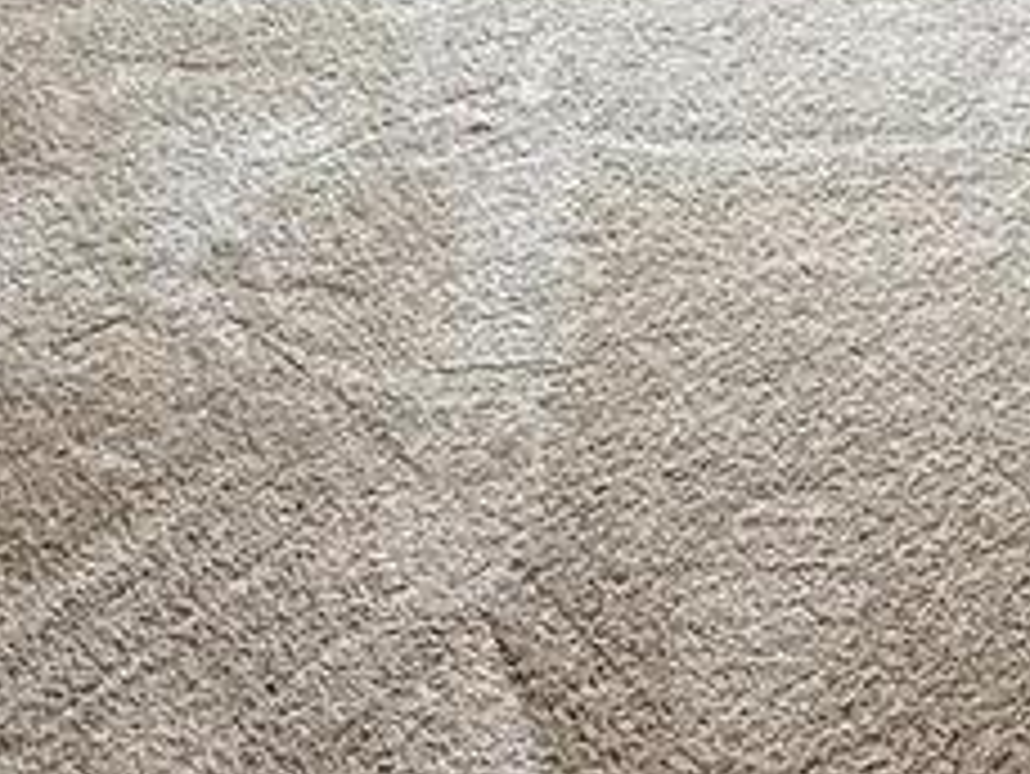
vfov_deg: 13.4
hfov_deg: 21.7
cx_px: 958
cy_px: -950
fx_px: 2620
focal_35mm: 88
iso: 125
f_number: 2.2
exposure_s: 1/99
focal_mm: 2.22
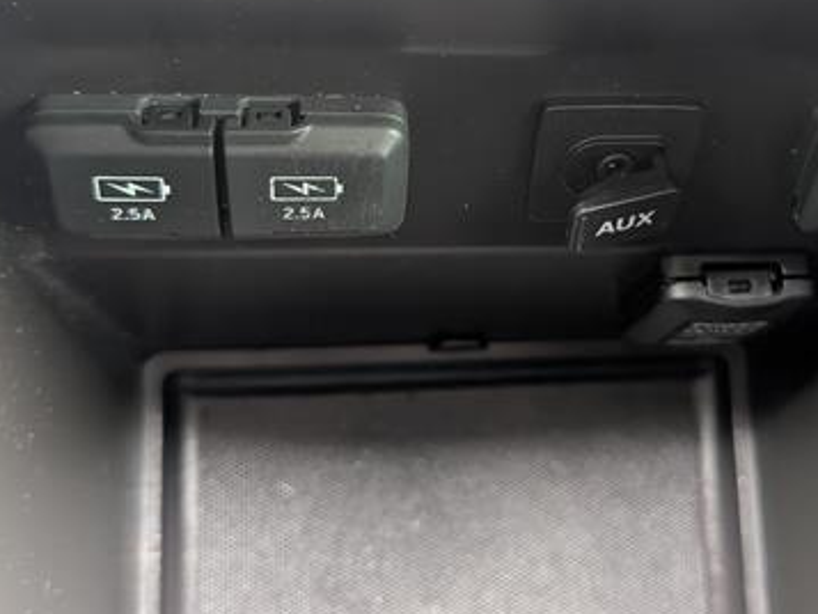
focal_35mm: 43
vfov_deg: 33.4
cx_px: 493
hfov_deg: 43.6
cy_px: 222
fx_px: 1016
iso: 1400
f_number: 1.68
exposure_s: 1/33.3
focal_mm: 6.9
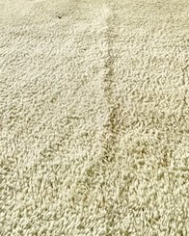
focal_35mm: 57
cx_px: 79
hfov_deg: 26.6
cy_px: -127
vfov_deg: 24.7
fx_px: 399
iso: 320
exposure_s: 1/121
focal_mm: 2.22
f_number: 2.2
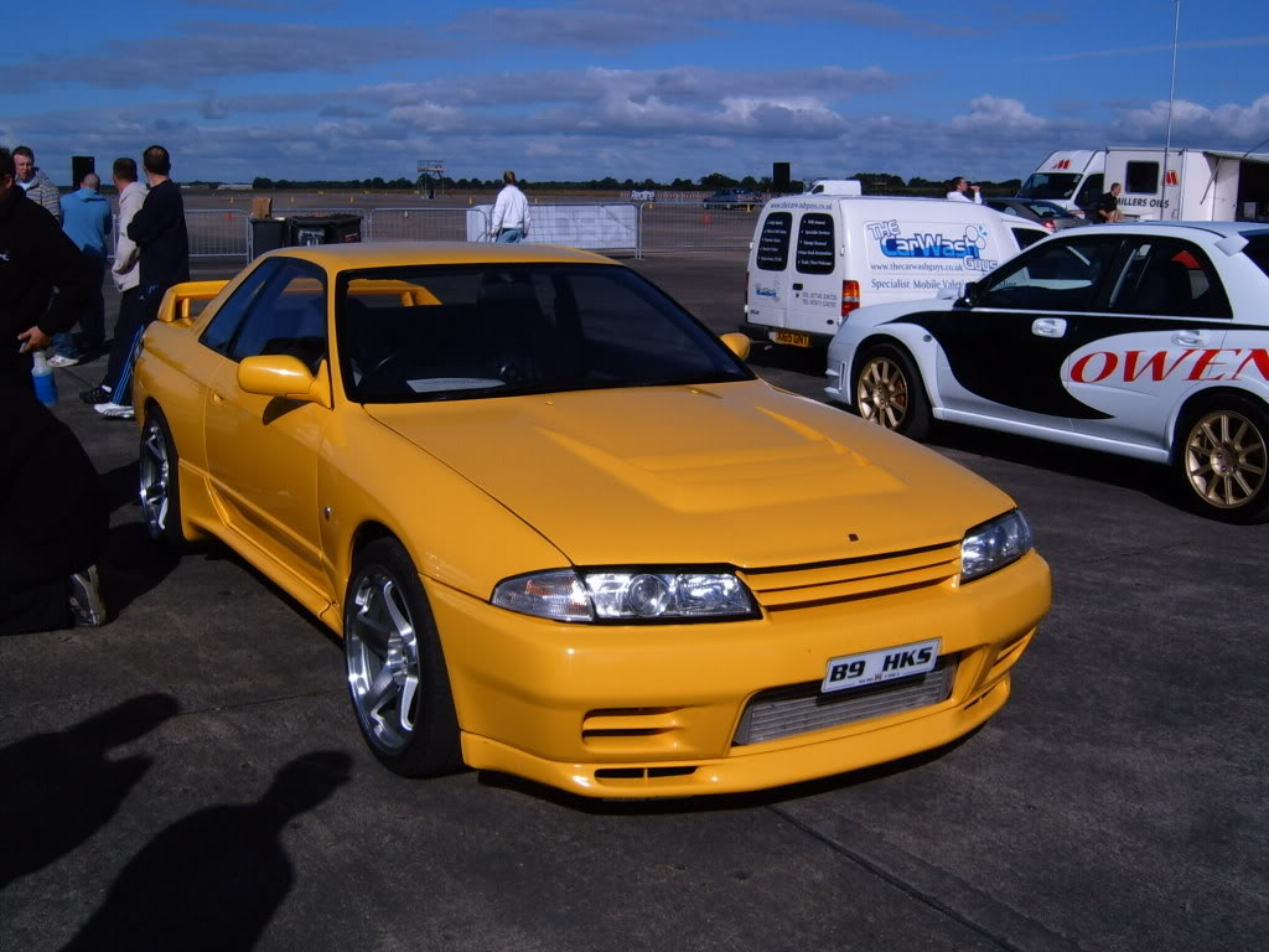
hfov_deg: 49.0
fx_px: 1393
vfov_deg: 37.7
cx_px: 634
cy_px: 476
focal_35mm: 38
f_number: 5.8
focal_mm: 5.8
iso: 50
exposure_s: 1/750
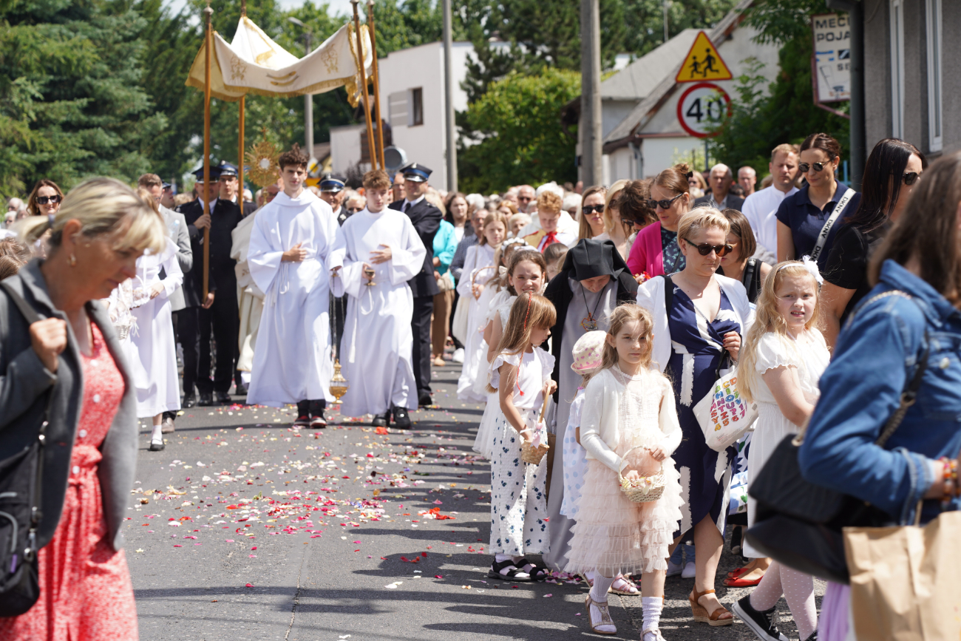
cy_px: 320
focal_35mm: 105
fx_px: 2803
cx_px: 480
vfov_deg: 13.0
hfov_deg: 19.5
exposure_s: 1/250
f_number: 6.3
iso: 100
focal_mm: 105
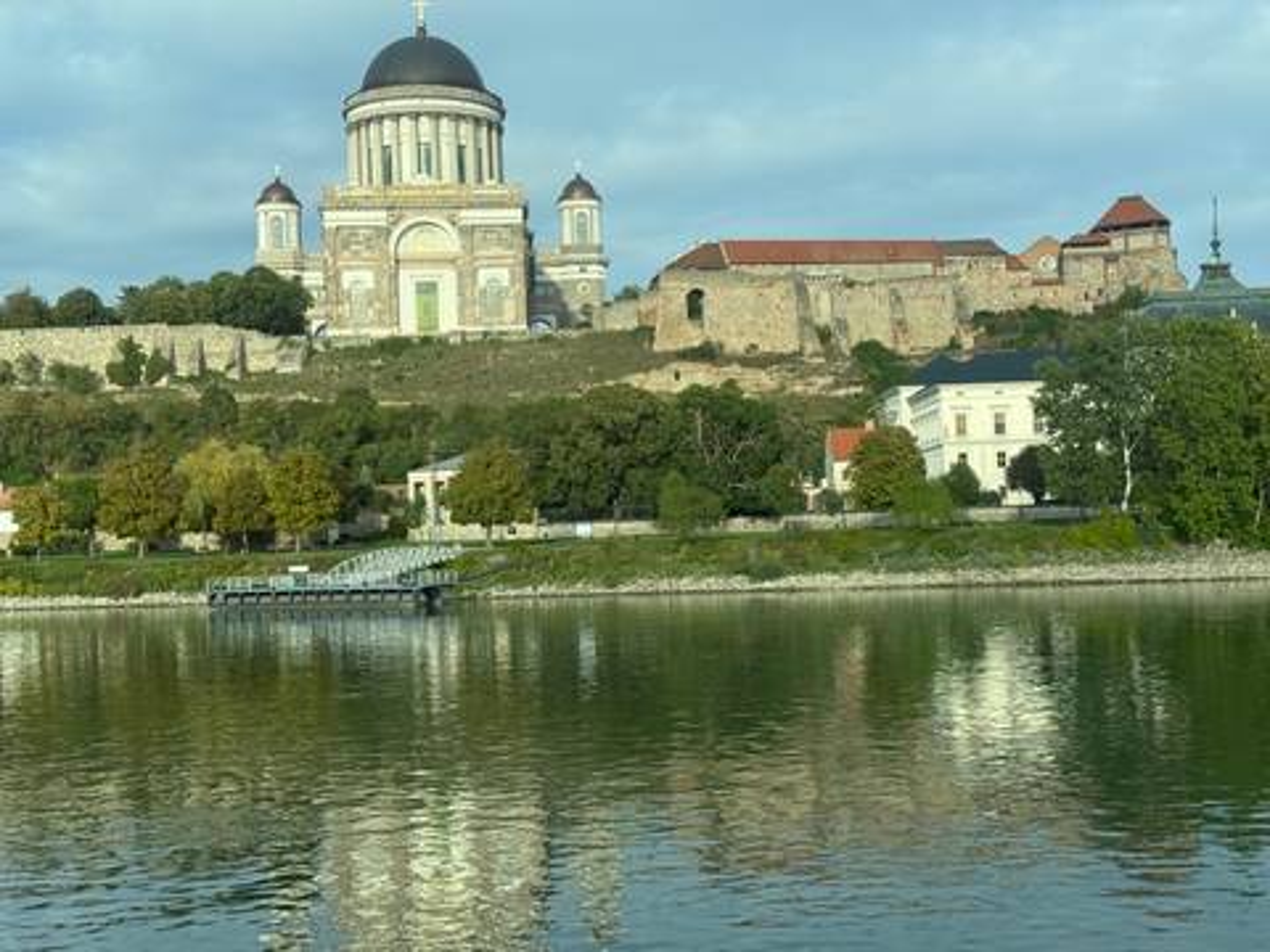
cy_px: 476
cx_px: 635
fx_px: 1761
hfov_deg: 39.7
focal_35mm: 48
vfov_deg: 30.3
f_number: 1.78
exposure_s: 1/1715
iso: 64
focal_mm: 6.76
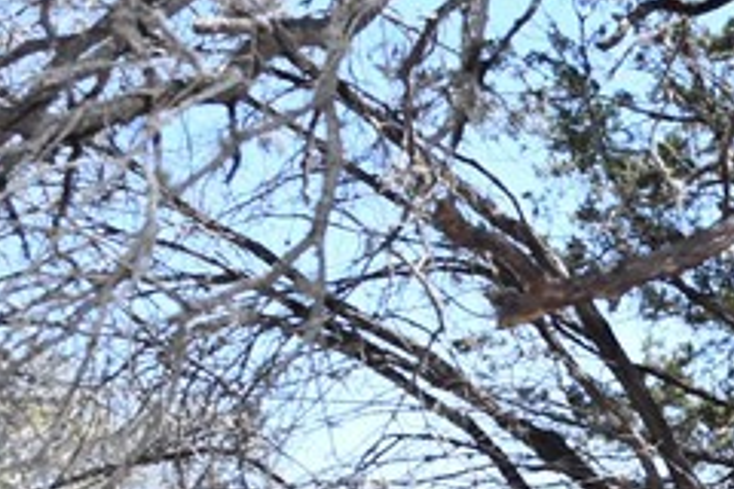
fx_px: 2487
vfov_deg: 10.8
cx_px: 948
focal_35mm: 122
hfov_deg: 15.9
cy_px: 776
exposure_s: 1/250
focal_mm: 18
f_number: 3.5
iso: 64
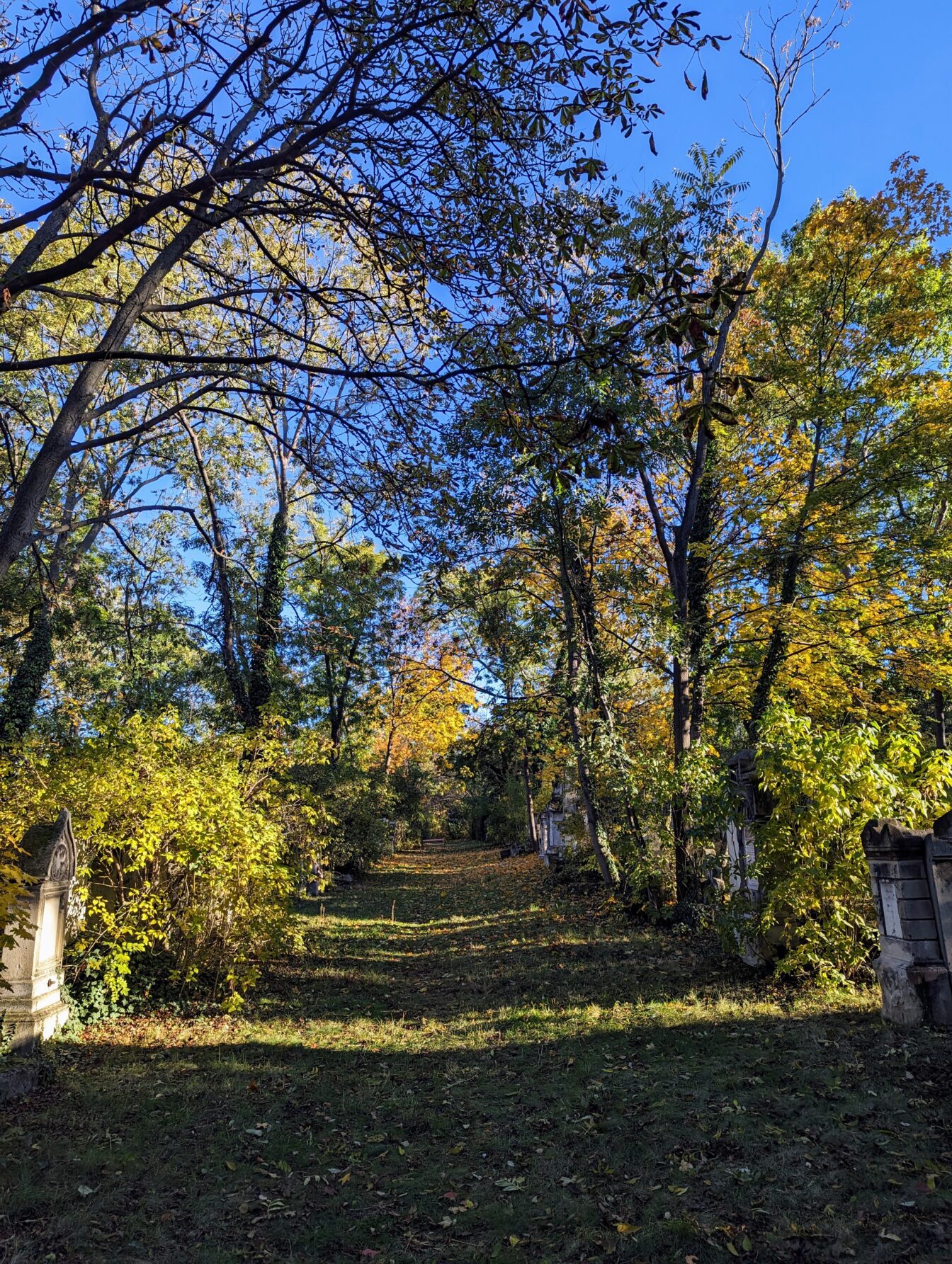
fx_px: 878
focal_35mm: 24
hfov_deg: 56.9
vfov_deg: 71.5
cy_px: 632
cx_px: 476
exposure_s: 1/519
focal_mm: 6.81
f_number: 1.85
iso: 40
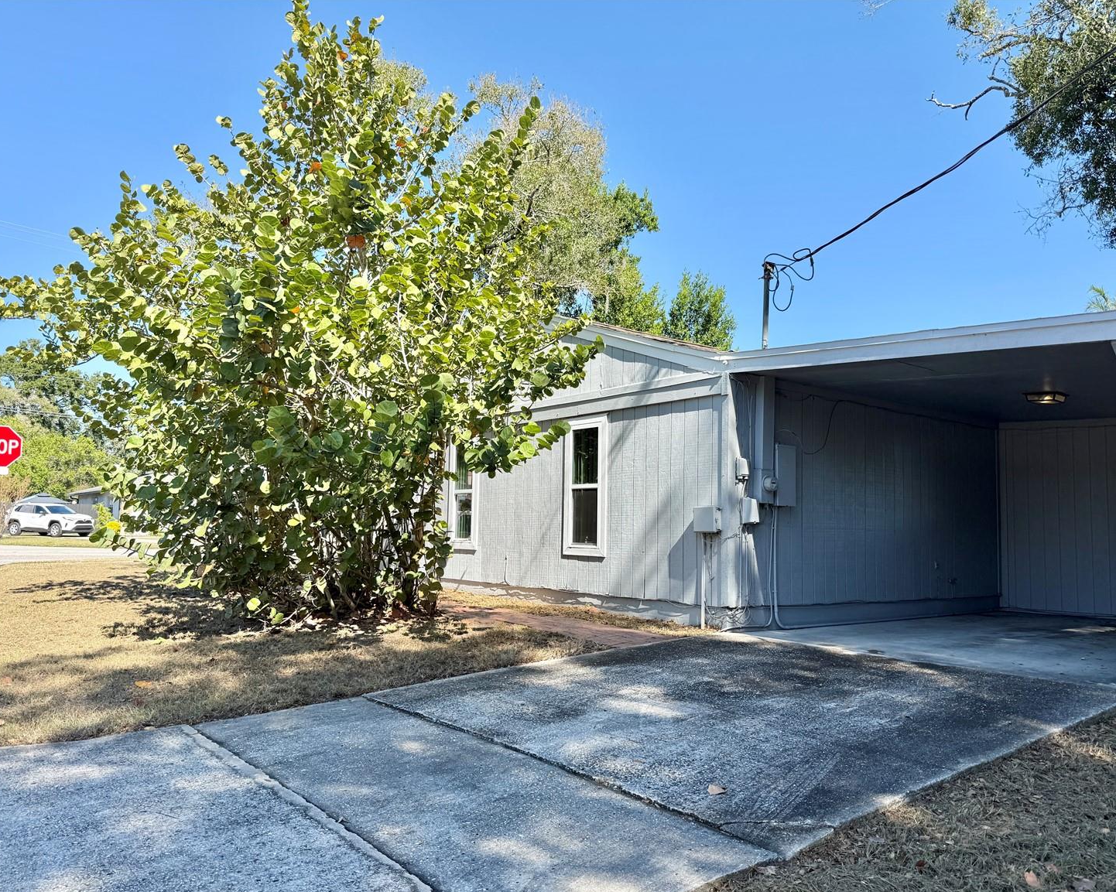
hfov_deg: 66.0
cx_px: 572
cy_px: 462
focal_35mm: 26
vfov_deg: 54.9
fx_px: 859
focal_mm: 6.76
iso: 80
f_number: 1.78
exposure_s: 1/2110
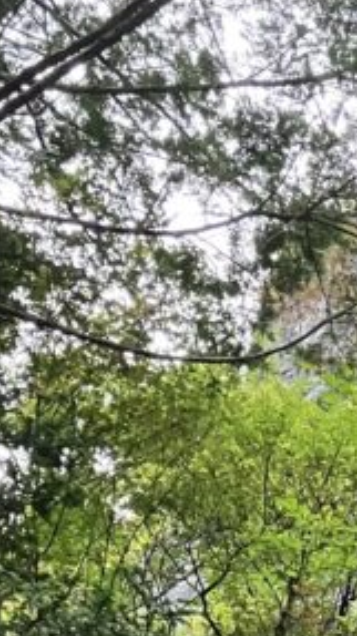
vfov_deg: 16.7
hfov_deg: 10.8
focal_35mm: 109
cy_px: 1108
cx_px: 470
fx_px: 1838
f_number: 1.8
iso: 250
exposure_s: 1/60
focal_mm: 3.99
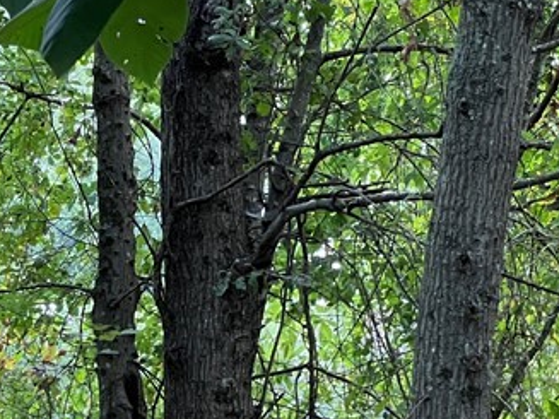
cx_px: -263
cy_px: 636
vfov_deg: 6.1
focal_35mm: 241
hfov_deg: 8.1
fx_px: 3890
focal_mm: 9
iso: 200
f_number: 2.8
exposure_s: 1/78
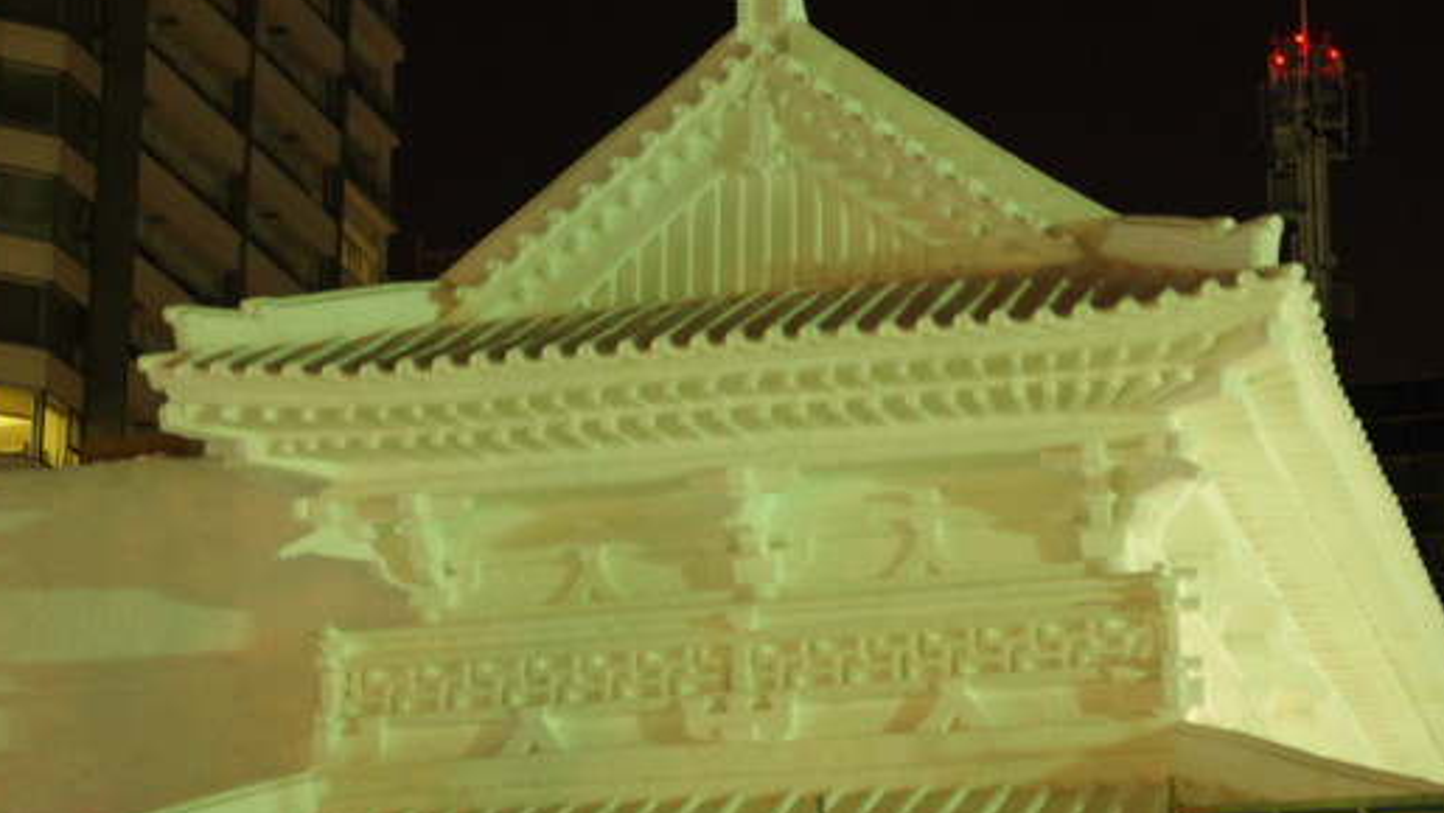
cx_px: 760
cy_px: 402
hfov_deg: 21.3
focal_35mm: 100
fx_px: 3830
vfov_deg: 12.1
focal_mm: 55
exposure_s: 1/15
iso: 800
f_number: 2.8
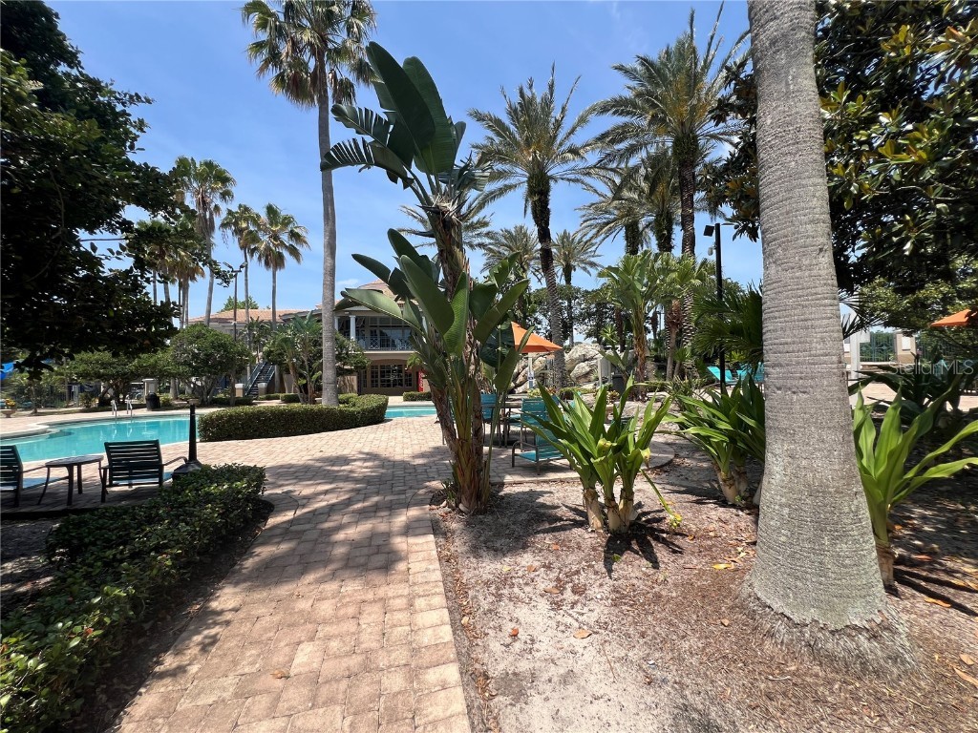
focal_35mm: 13
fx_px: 367
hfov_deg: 106.2
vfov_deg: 89.9
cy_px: 366
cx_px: 489
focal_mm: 1.57
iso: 32
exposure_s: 1/1107
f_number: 1.8
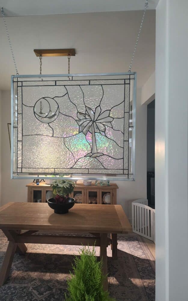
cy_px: 149
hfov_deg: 49.0
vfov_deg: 72.6
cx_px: 77
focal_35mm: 25
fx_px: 205
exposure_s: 1/120
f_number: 1.8
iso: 320
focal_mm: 6.4
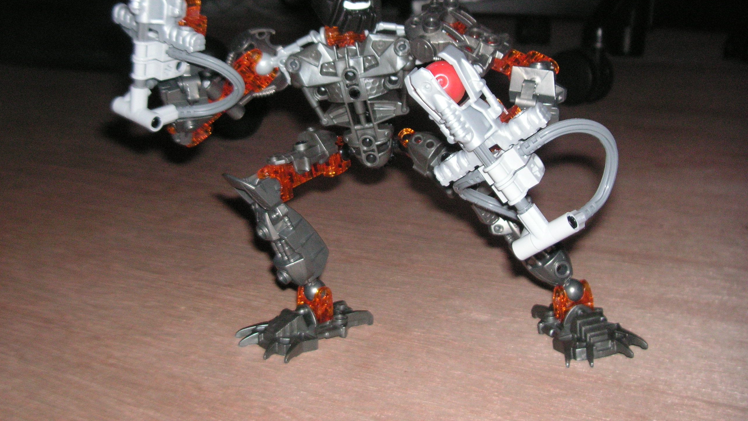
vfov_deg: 24.8
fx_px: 952
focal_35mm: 48
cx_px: 374
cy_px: 146
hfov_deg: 42.9
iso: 160
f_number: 3.5
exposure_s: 1/45
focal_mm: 7.3
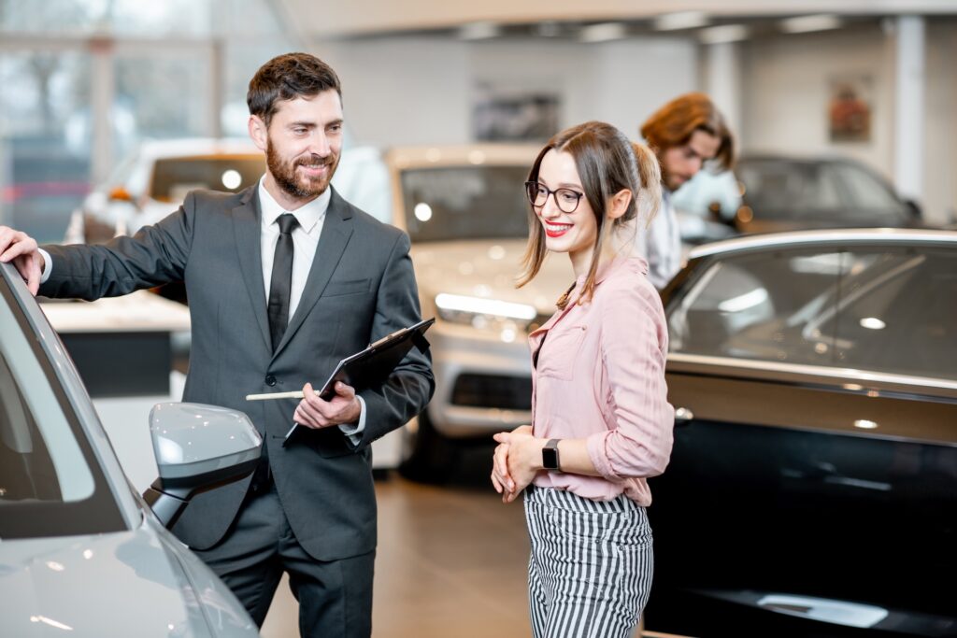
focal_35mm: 85
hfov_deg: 23.9
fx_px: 2260
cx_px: 478
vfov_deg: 16.1
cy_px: 319
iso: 320
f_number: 2.2
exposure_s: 1/200
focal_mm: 85
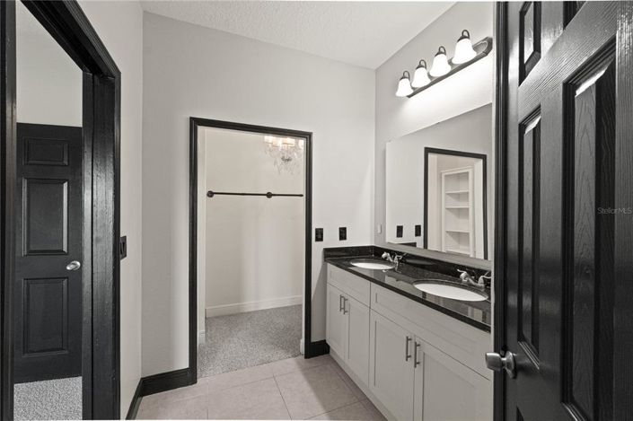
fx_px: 246
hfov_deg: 104.3
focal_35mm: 14
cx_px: 316
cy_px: 210
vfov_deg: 81.1
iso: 4000
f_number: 11
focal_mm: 14
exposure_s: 1/30
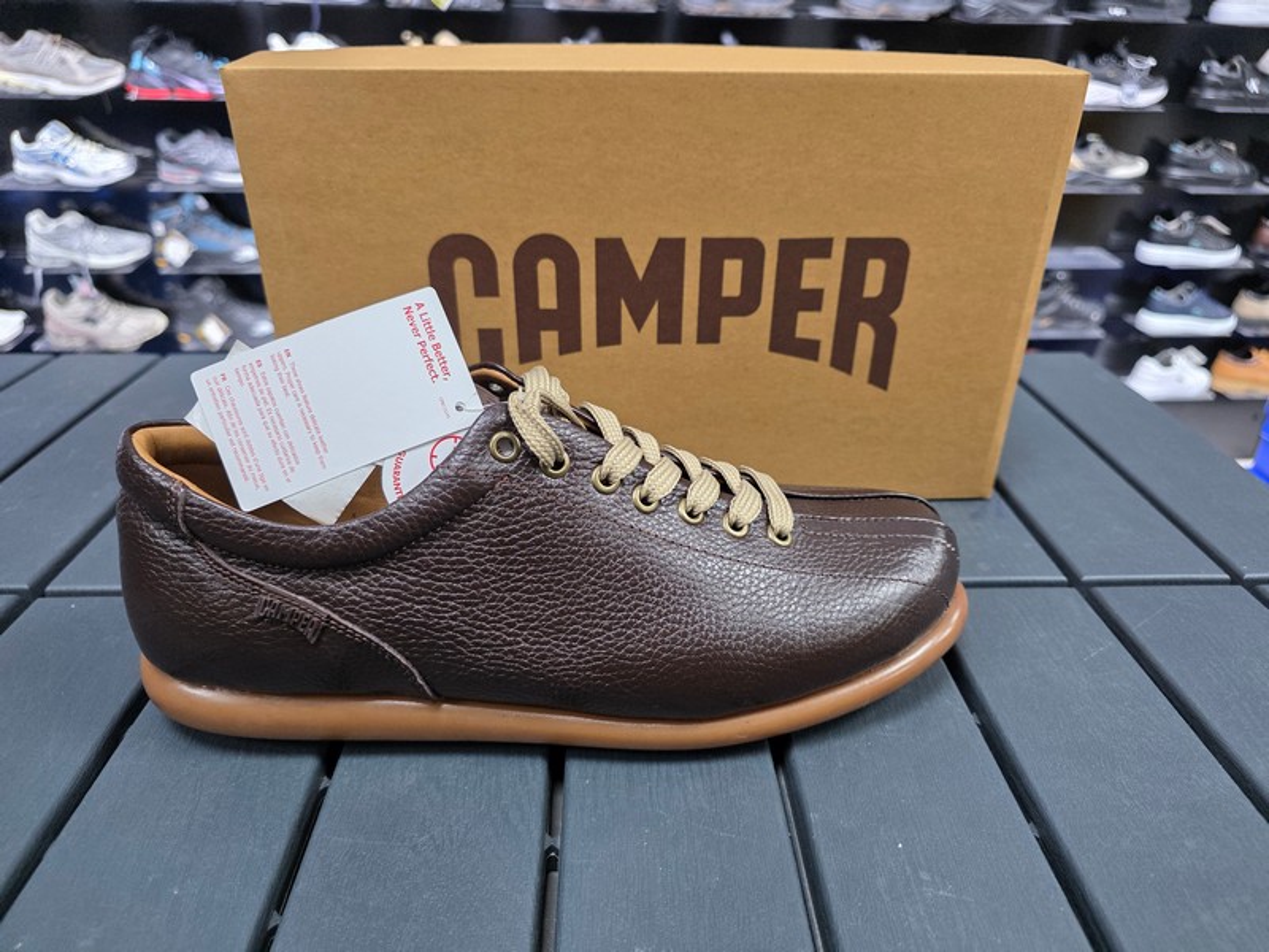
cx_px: 634
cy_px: 476
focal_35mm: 23
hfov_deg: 73.9
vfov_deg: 58.9
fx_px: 843
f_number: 1.7
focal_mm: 6.3
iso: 250
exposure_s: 1/100
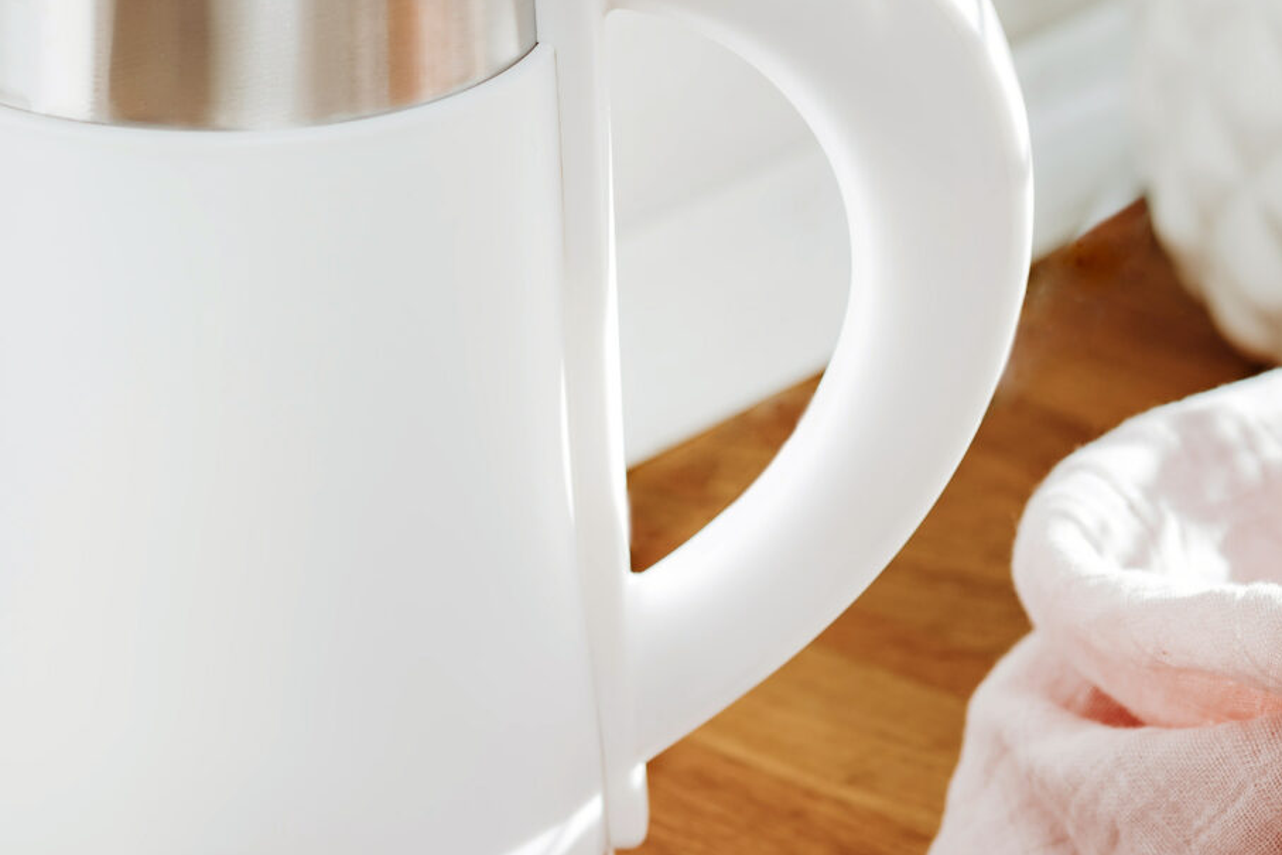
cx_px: 215
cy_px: 627
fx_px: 8547
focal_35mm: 240
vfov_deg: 5.7
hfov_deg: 8.6
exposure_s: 1/160
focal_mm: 85
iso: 100
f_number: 4.5
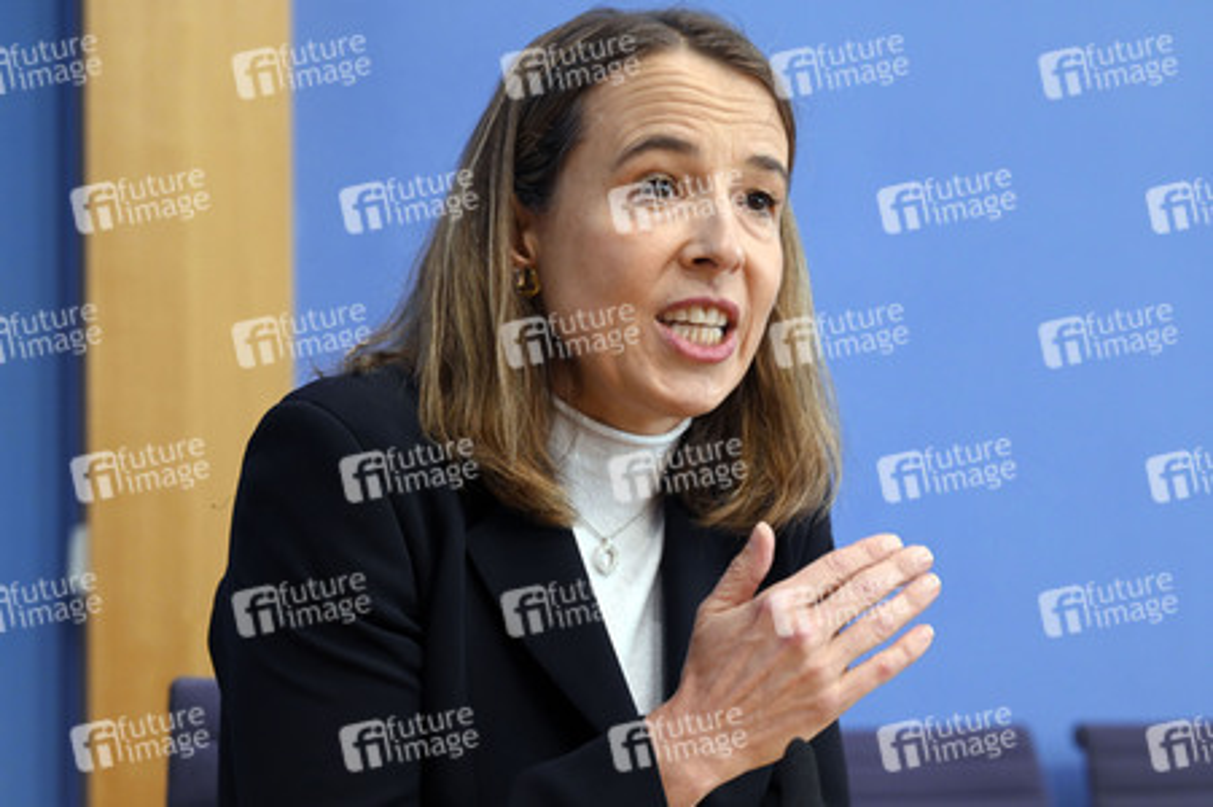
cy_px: 404
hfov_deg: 27.0
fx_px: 2525
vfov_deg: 18.2
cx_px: 606
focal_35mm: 75
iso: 3200
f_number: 5.6
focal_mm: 75
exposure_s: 1/400
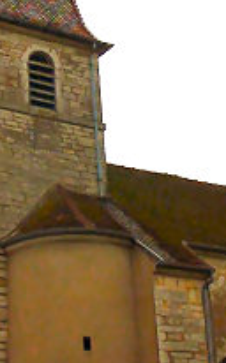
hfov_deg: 13.3
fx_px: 970
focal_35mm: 98
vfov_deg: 21.2
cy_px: 185
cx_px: 132
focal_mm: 5.8
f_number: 5.6
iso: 100
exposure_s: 1/208
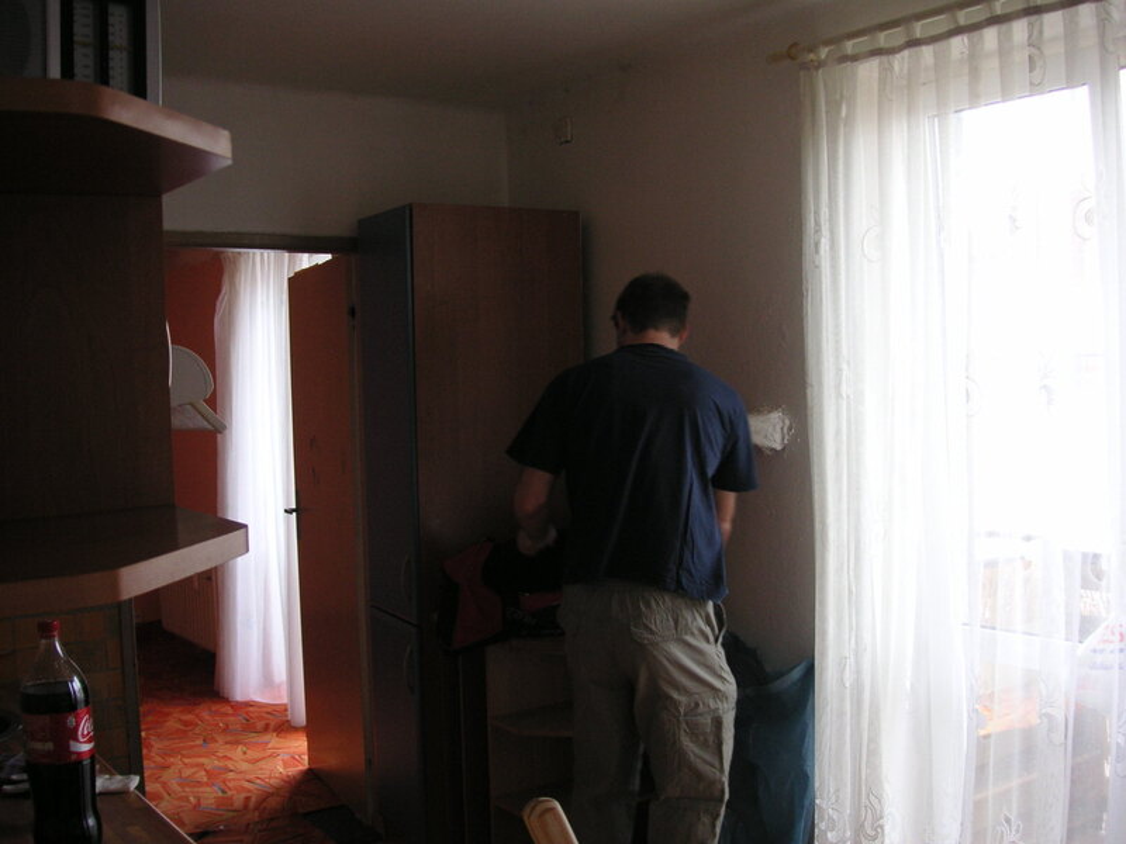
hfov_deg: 50.1
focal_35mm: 37
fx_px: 1204
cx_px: 563
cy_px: 422
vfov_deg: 38.7
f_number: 2.8
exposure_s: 1/45
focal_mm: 6.1
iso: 50
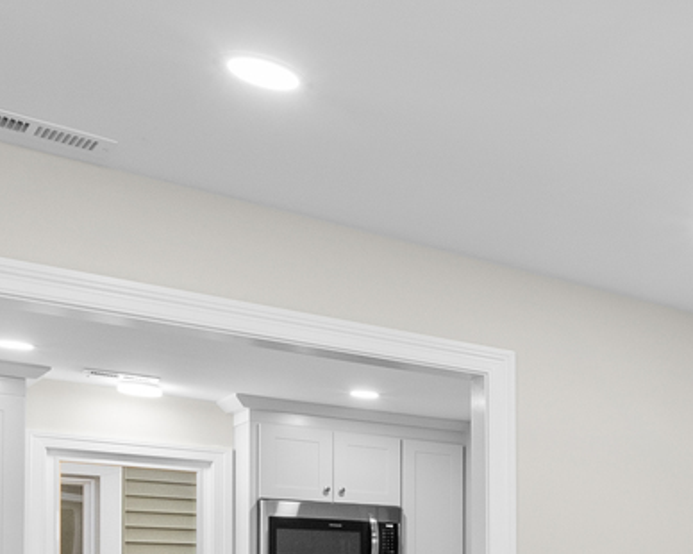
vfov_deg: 29.3
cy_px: 593
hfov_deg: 28.8
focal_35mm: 47
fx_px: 963
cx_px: 984
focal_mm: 12
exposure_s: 1/6
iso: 640
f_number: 11
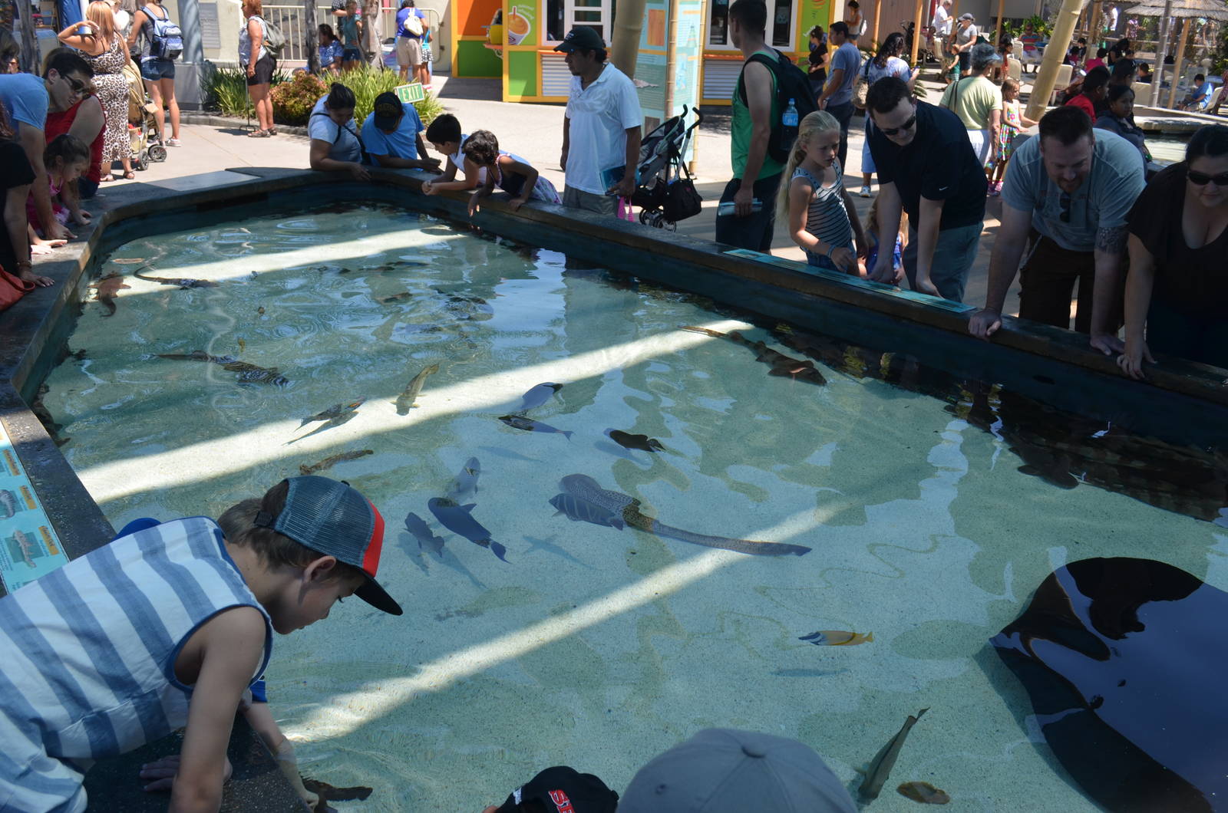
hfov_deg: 57.3
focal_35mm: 33
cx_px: 614
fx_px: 1123
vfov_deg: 39.8
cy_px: 406
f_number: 8
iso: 180
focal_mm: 22
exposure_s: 1/250
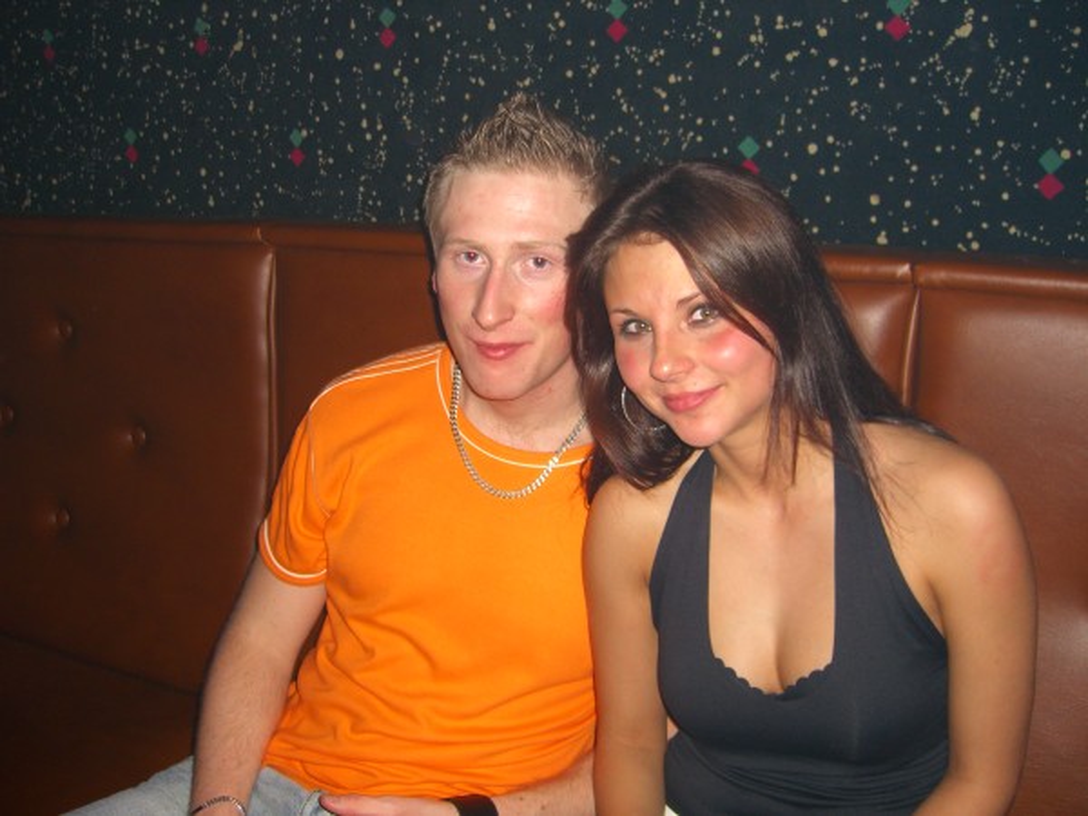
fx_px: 1194
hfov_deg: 49.0
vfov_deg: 37.7
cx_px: 544
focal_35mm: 38
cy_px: 408
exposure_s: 1/60
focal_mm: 7.9
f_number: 2.8
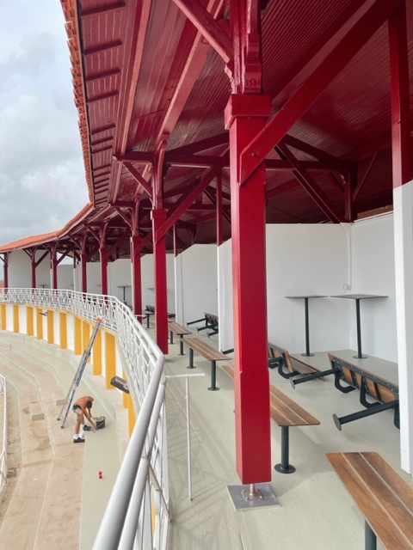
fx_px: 414
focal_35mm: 26
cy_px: 275
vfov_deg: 67.3
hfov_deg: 53.1
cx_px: 206
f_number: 1.6
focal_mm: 4.2
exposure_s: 1/1984
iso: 32
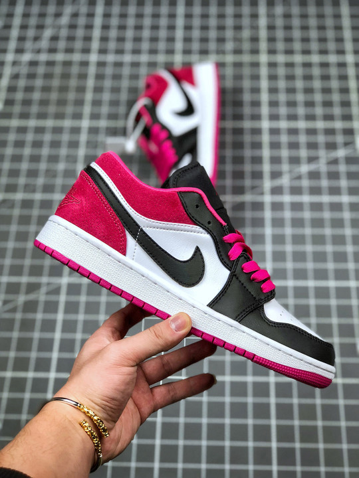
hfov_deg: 25.7
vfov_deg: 33.8
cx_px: 180
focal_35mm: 57
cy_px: 239
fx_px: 788
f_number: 2.8
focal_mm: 6.6
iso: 50
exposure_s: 1/50
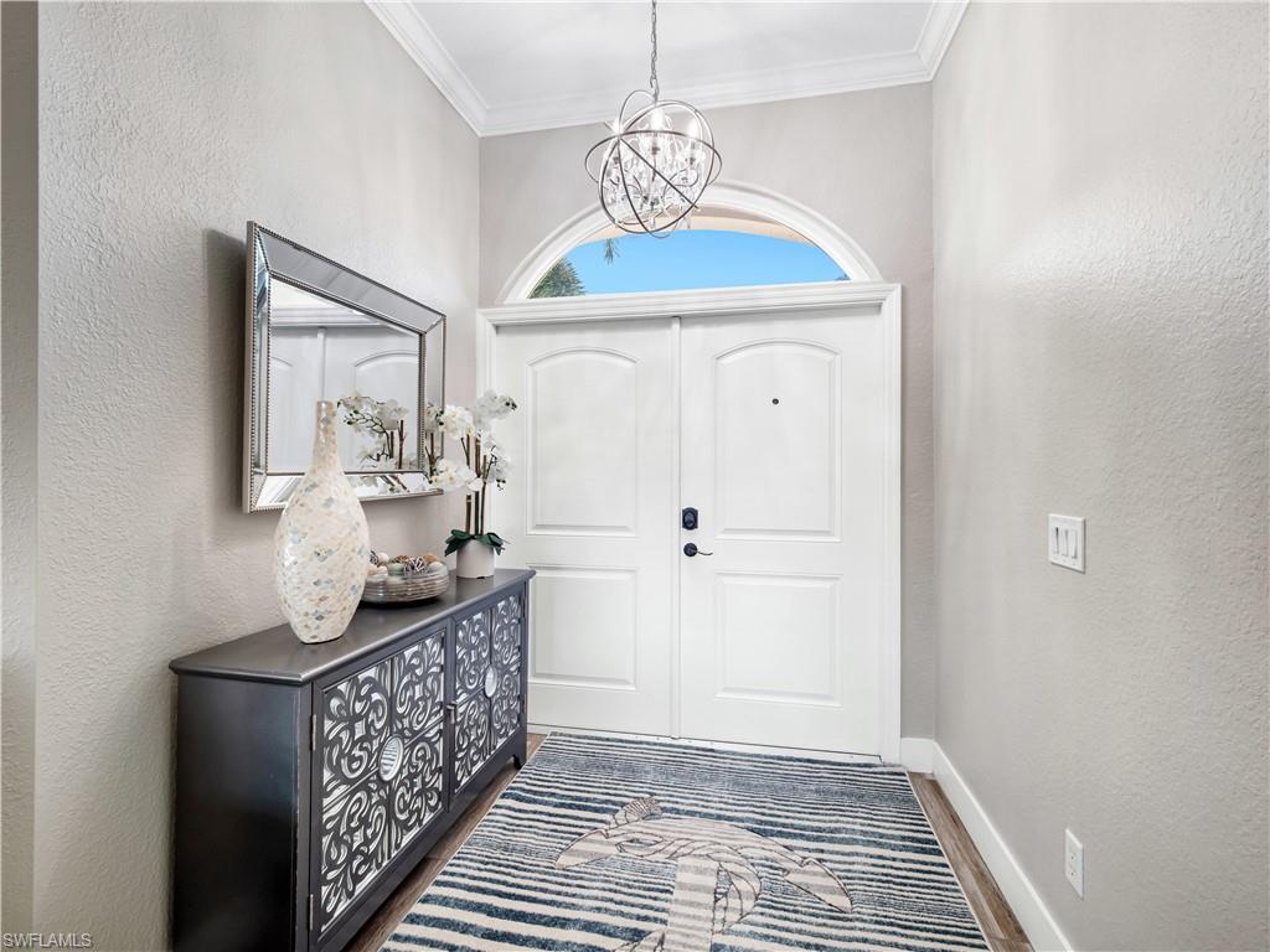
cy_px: 476
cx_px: 635
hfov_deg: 94.5
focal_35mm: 16
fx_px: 587
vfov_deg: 78.1
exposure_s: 1/6
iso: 200
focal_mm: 8
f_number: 7.1
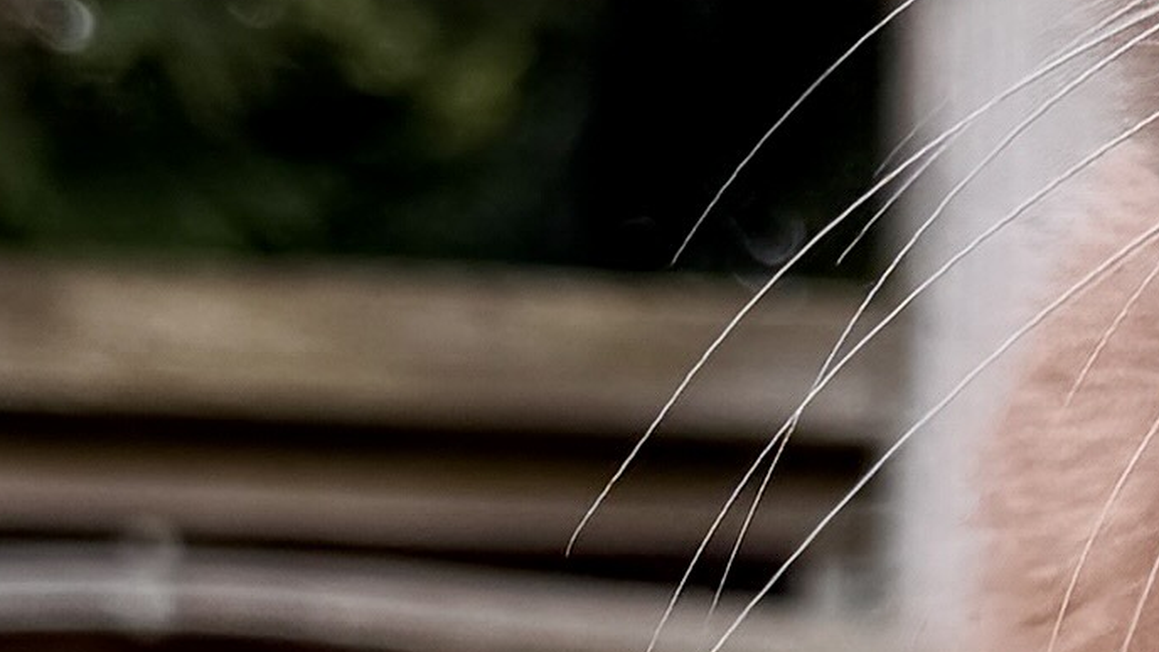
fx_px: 6669
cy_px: 635
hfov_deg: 9.6
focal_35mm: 217
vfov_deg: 5.6
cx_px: 1811
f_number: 1.78
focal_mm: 6.76
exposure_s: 1/888
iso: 80
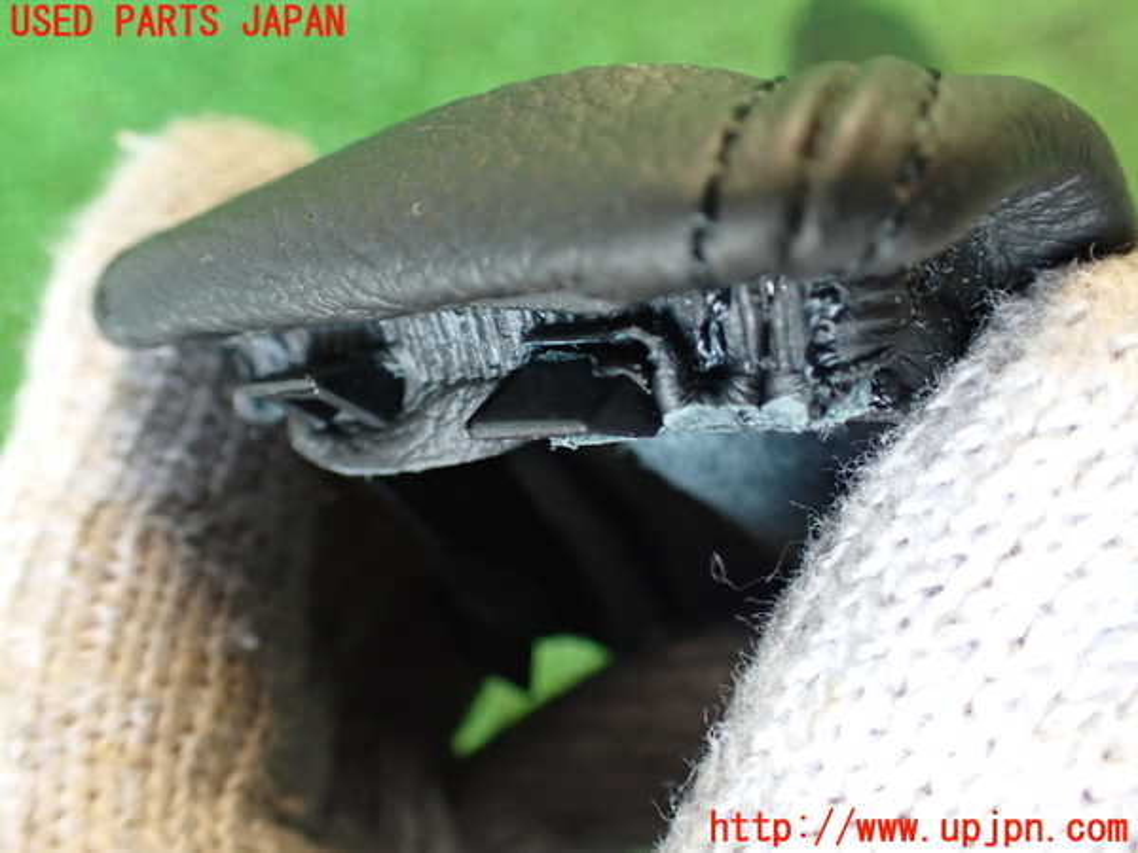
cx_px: 569
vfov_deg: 44.2
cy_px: 426
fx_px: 1052
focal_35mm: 32
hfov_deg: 56.8
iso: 400
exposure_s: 1/30
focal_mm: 5.79
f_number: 2.4
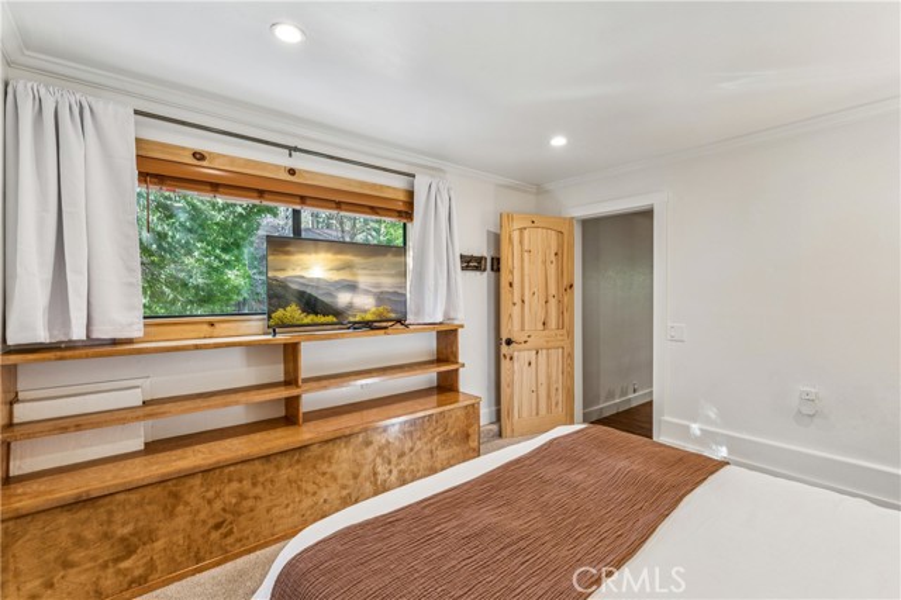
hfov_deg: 96.1
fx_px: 405
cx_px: 450
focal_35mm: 16
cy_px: 300
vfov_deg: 73.0
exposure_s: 1.3
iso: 100
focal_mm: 16.2
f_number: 13
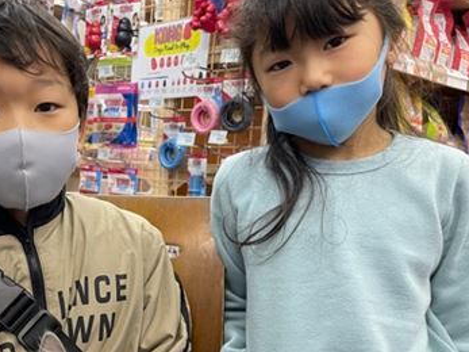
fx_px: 609
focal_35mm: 45
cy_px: 278
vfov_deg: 31.4
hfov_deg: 40.9
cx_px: 119
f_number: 1.6
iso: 125
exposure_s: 1/60
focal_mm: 4.2
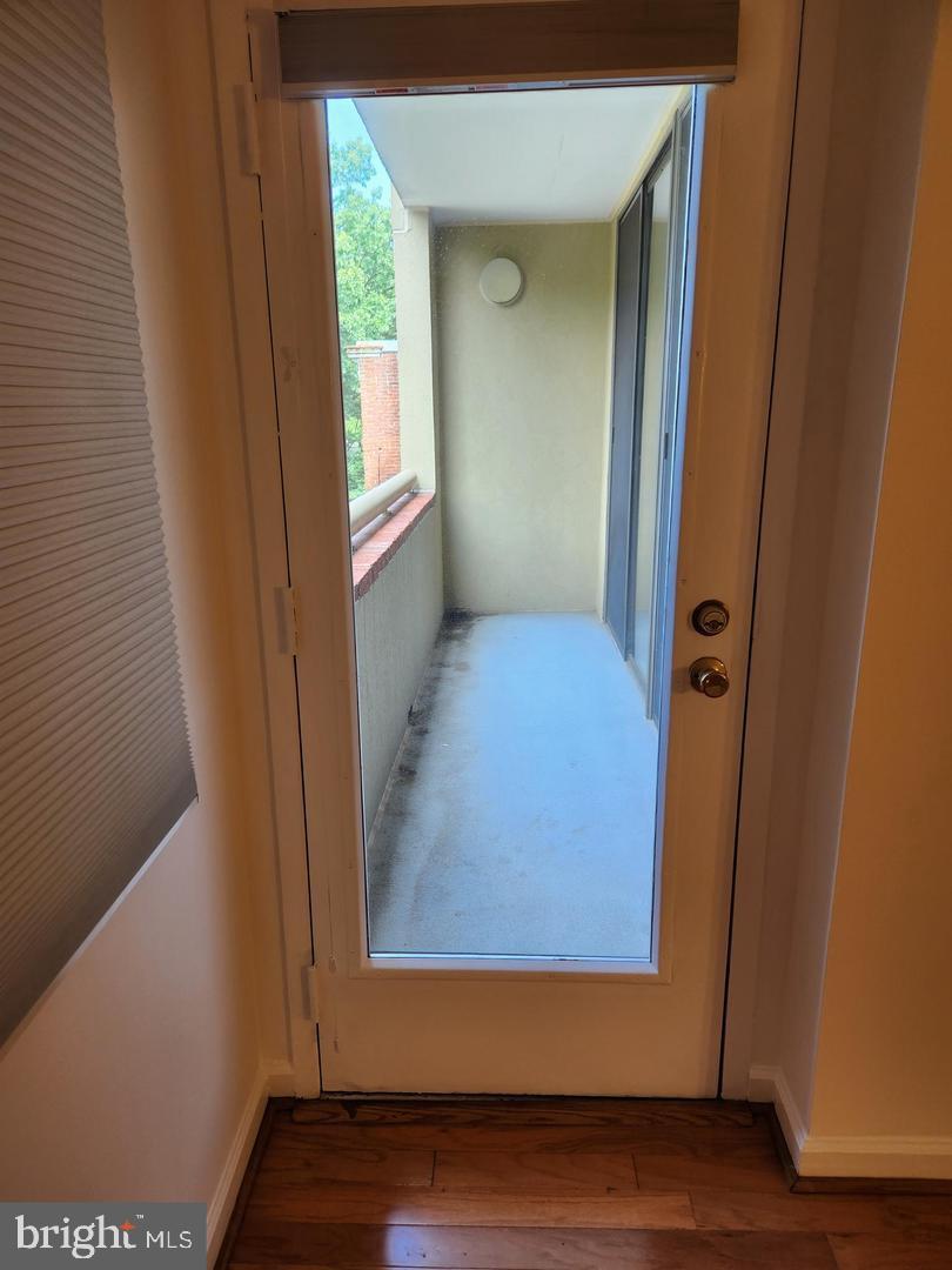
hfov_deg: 58.9
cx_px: 476
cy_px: 635
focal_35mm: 23
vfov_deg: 73.9
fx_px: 843
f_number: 1.8
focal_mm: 5.4
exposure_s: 1/120
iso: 80
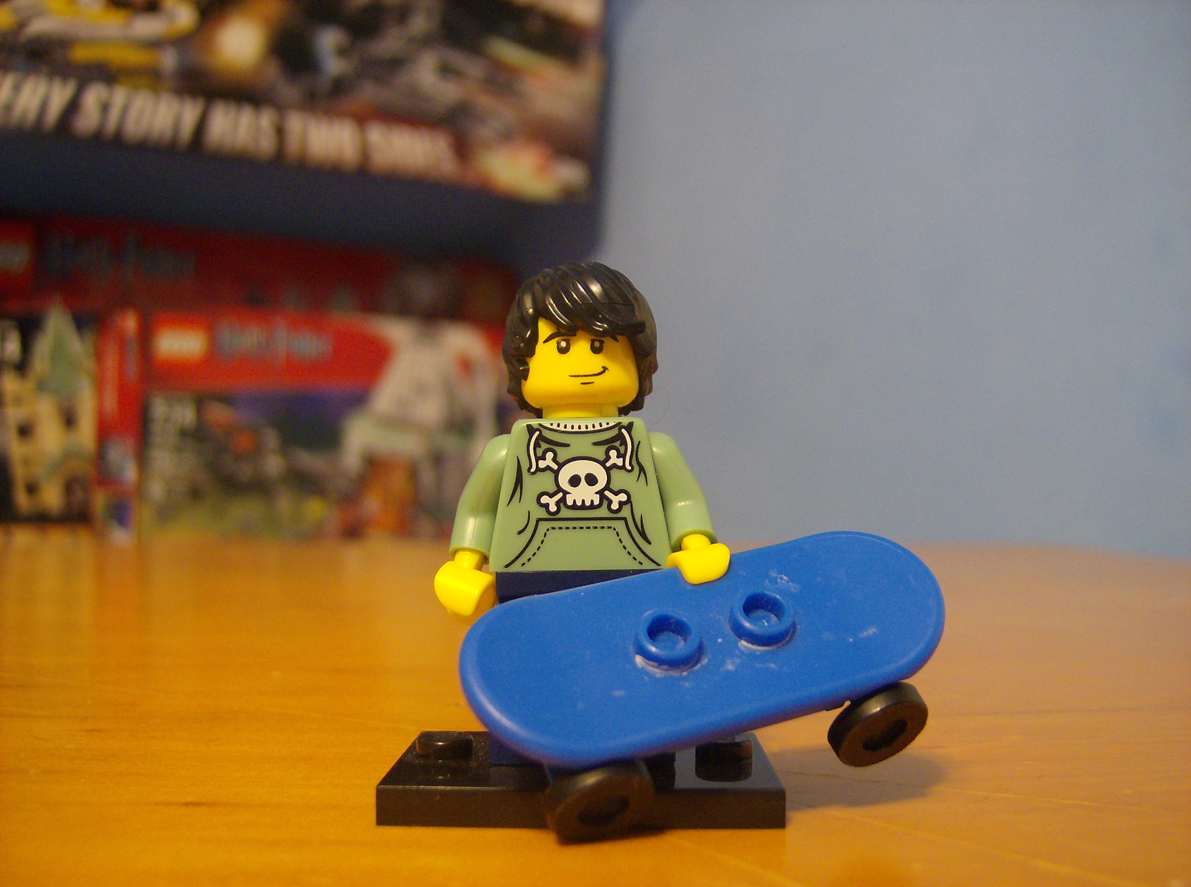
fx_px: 1236
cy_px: 444
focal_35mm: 36
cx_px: 596
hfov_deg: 51.5
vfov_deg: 39.5
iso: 200
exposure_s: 1/4.52
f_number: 2.8
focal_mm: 6
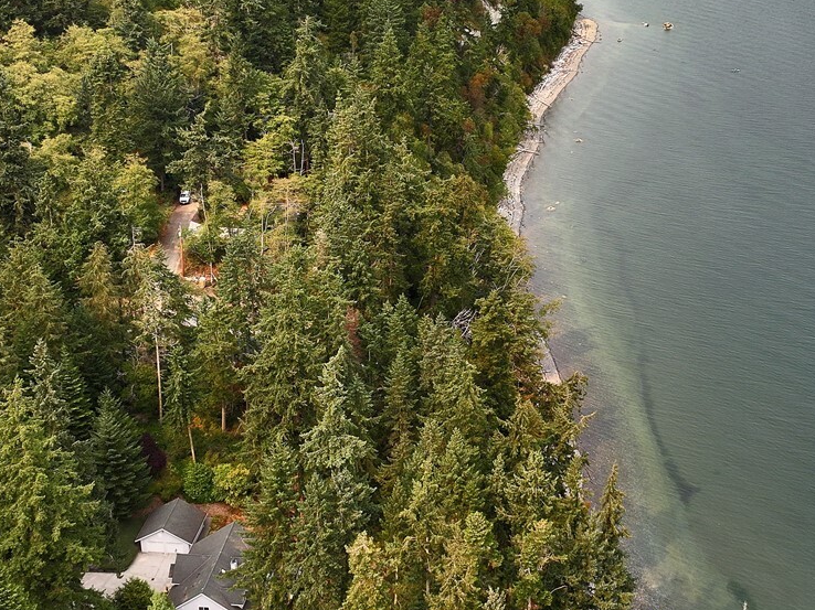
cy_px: 278
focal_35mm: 52
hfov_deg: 36.8
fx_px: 1224
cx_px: 449
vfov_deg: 28.0
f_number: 2.8
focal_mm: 12.29
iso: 110
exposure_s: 1/80
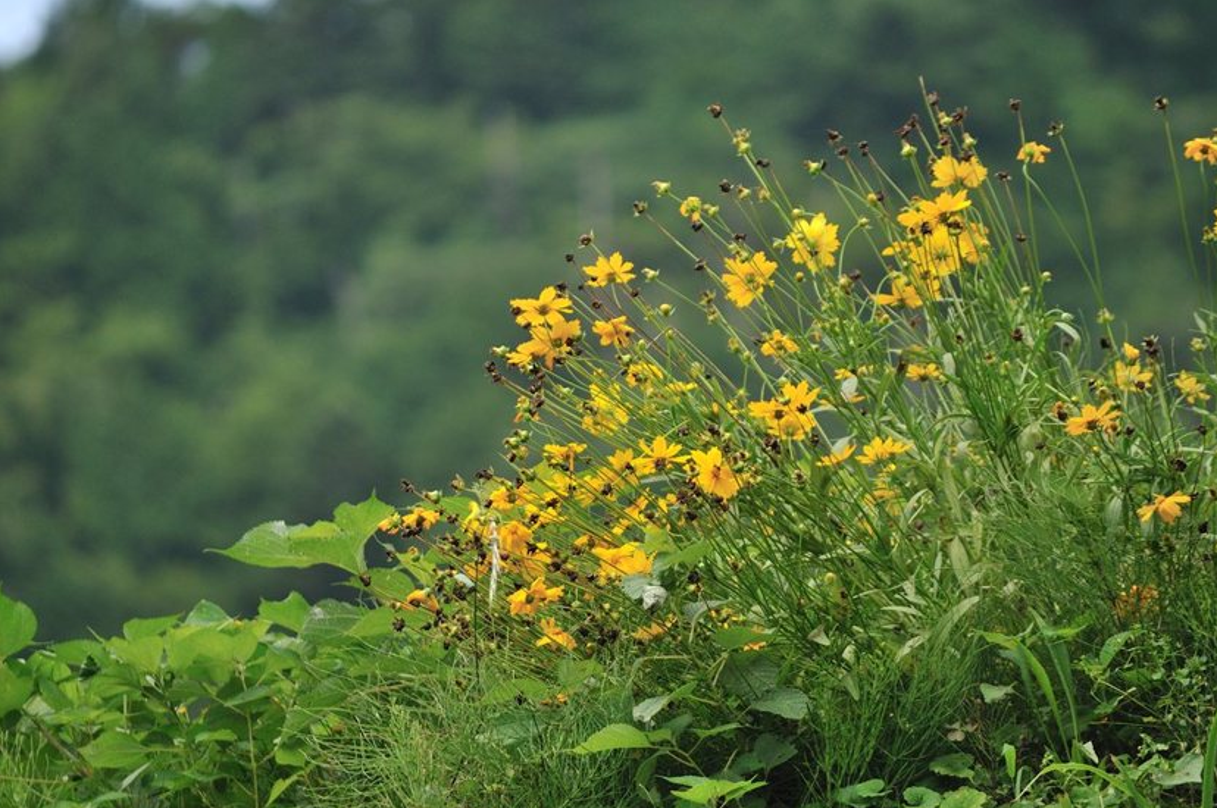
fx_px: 12527
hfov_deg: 5.6
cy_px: 380
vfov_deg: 3.7
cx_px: 657
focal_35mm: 371
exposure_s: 1/320
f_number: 5.6
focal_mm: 200
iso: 200
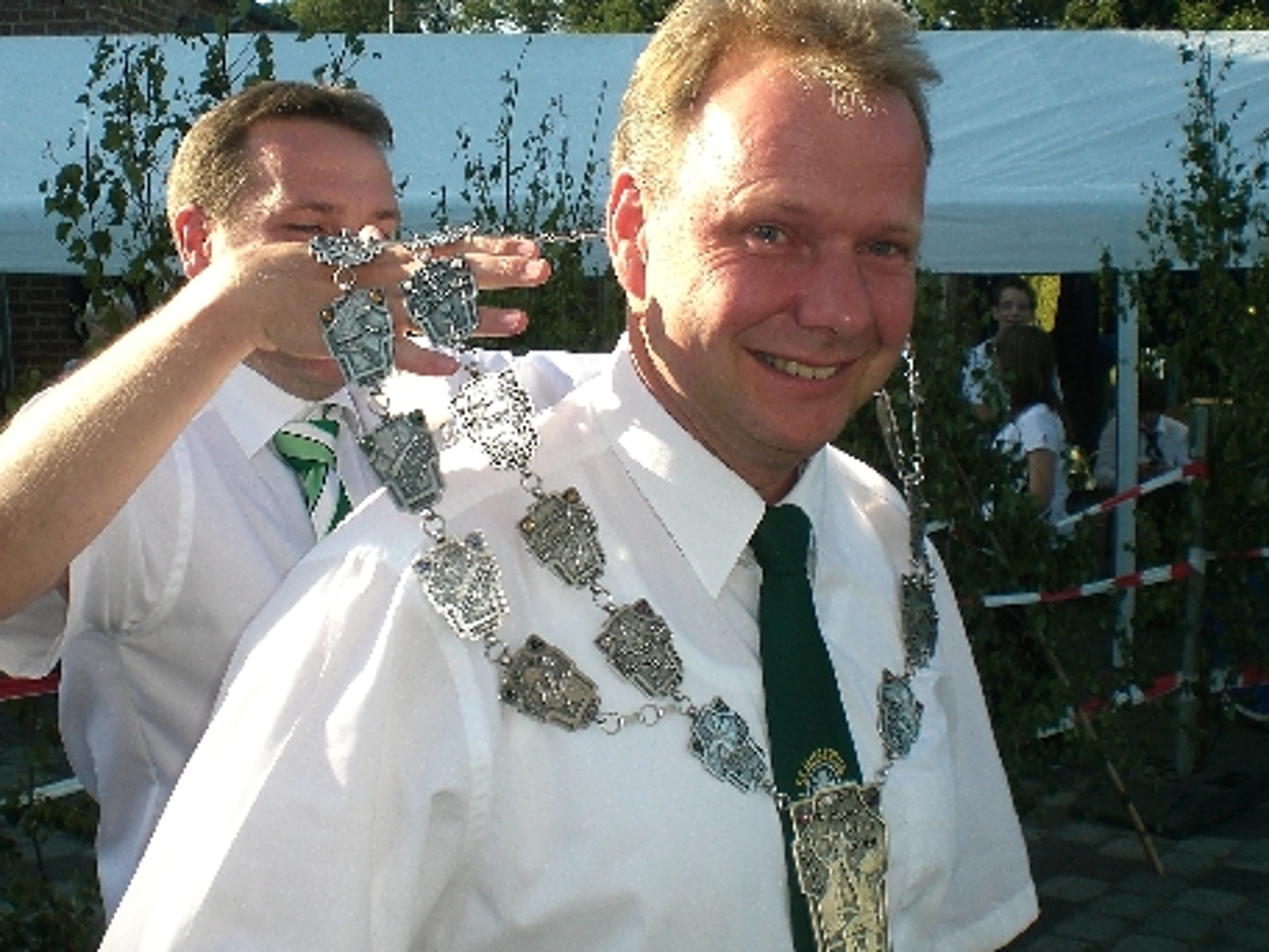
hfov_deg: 38.2
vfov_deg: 29.1
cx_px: 596
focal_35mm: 50
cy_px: 429
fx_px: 1833
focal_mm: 6.3
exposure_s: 1/200
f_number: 4.4
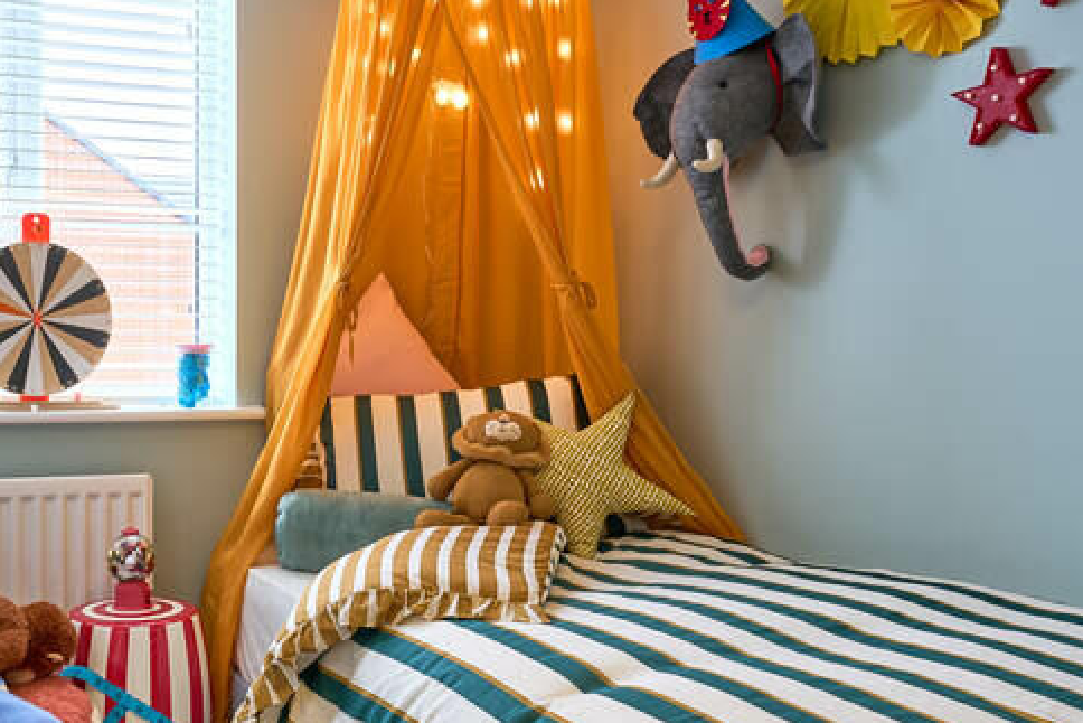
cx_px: 264
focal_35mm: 36
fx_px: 1083
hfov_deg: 50.8
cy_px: 294
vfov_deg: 36.8
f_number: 10
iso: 100
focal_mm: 17
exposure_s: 1
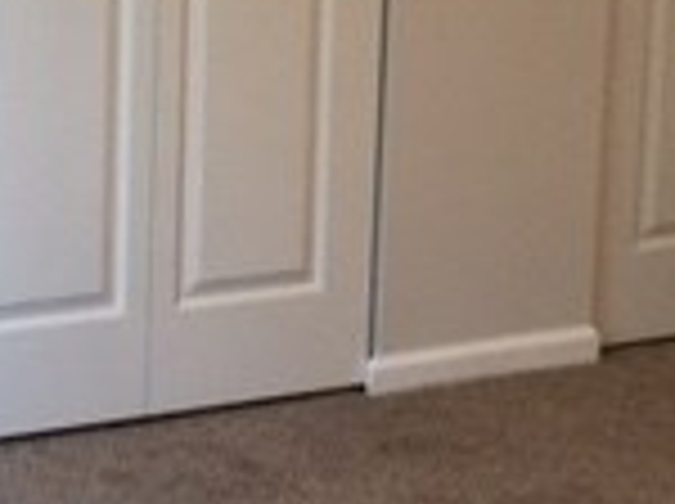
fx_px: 2414
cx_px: 279
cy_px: 4
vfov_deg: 11.8
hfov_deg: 15.9
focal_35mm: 124
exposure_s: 1/30
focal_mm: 4.15
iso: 50
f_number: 2.2
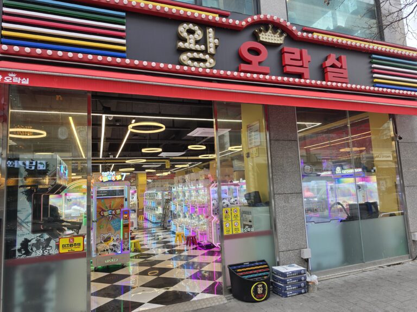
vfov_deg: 58.9
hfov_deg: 73.9
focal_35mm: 23
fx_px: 277
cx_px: 208
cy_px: 156
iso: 16
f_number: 1.4
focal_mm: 6.5
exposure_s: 1/120
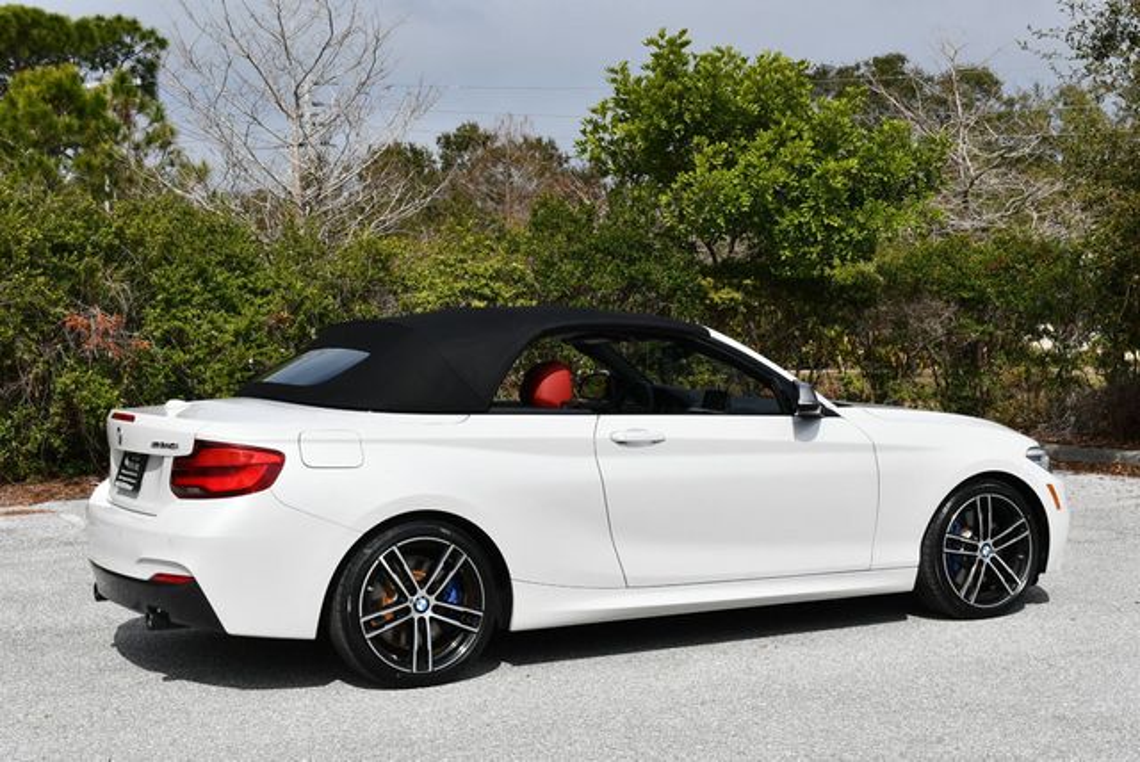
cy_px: 381
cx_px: 570
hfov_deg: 34.5
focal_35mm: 58
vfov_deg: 23.4
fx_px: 1838
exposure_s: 1/320
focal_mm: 29
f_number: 9
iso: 100
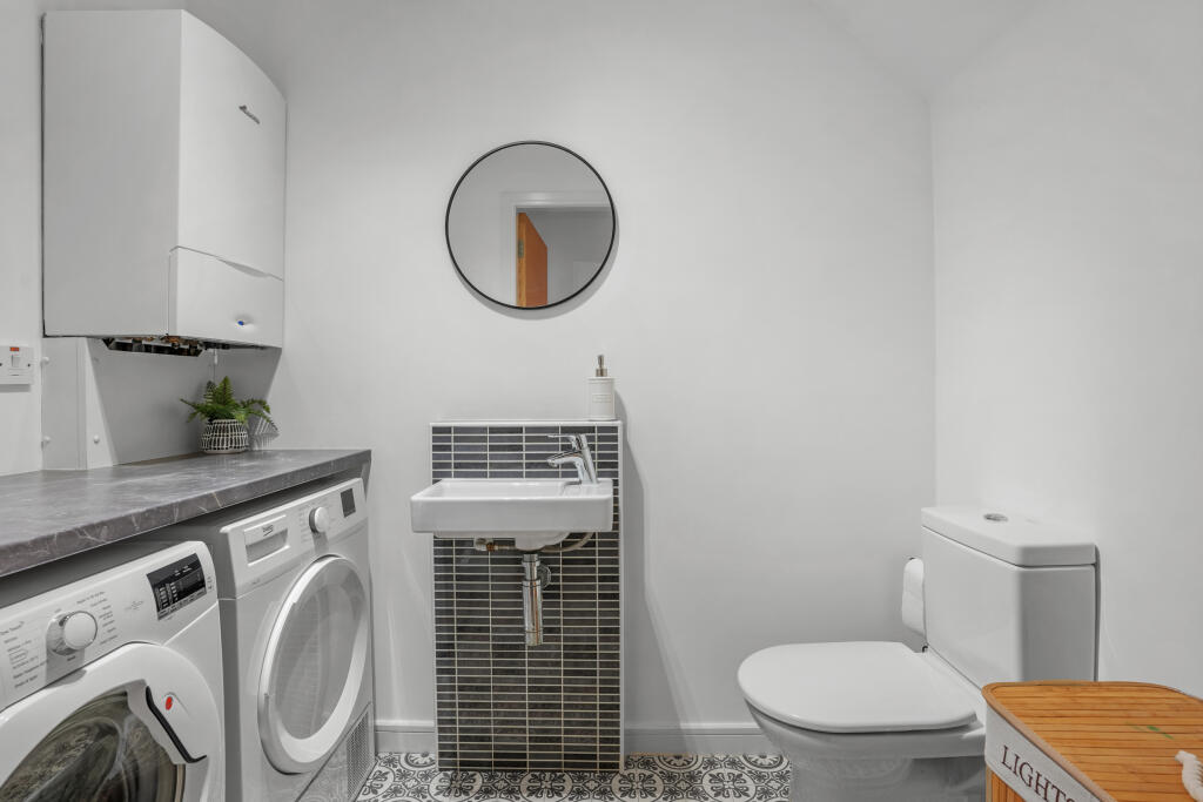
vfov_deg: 70.5
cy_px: 401
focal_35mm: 17
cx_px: 602
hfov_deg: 93.3
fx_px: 568
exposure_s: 1/1.25
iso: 250
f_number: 8
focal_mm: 17
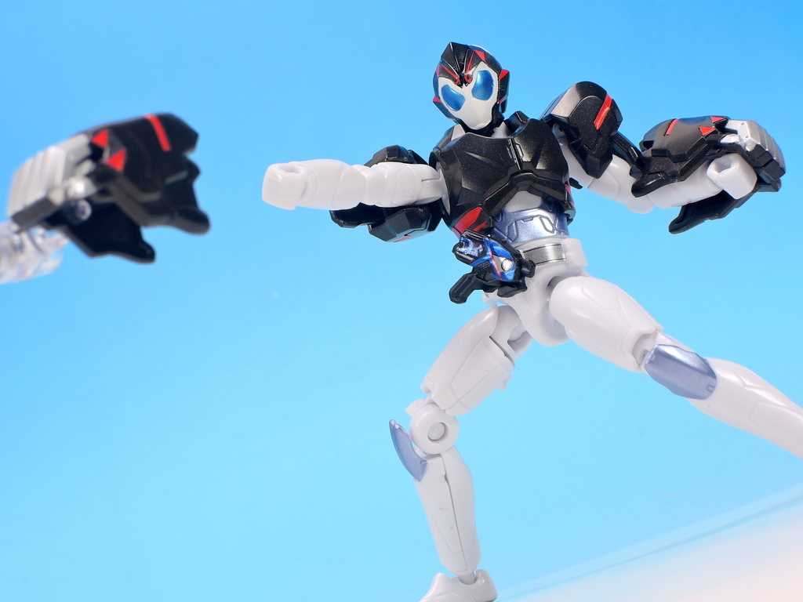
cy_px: 301
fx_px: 2436
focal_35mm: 105
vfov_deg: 14.1
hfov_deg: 18.7
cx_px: 402
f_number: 7.3
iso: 80
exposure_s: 1
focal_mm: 22.4
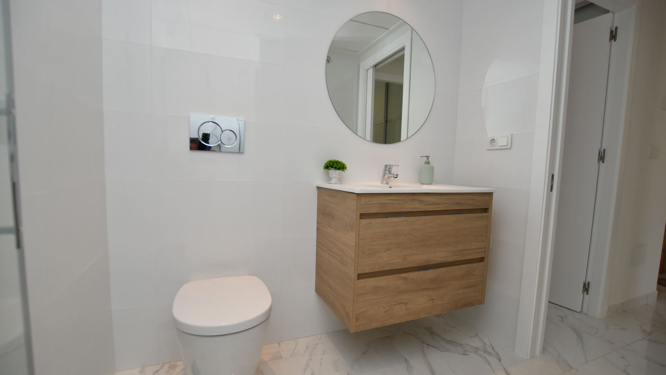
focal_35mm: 16
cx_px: 332
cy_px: 197
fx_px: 283
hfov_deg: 99.4
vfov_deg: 67.1
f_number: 3.5
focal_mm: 10
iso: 200
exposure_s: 1/250
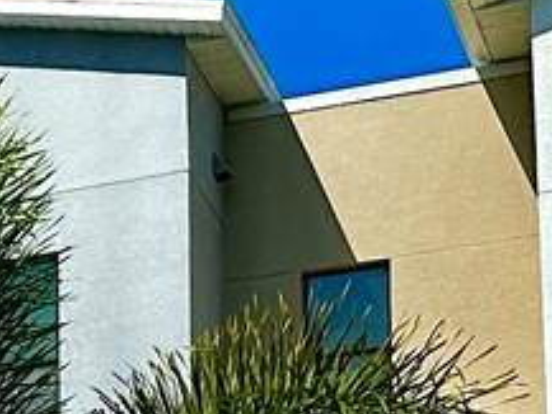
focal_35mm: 177
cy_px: 1087
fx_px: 2824
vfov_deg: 7.7
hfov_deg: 9.4
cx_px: -944
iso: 80
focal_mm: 6.86
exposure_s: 1/8197
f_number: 1.78
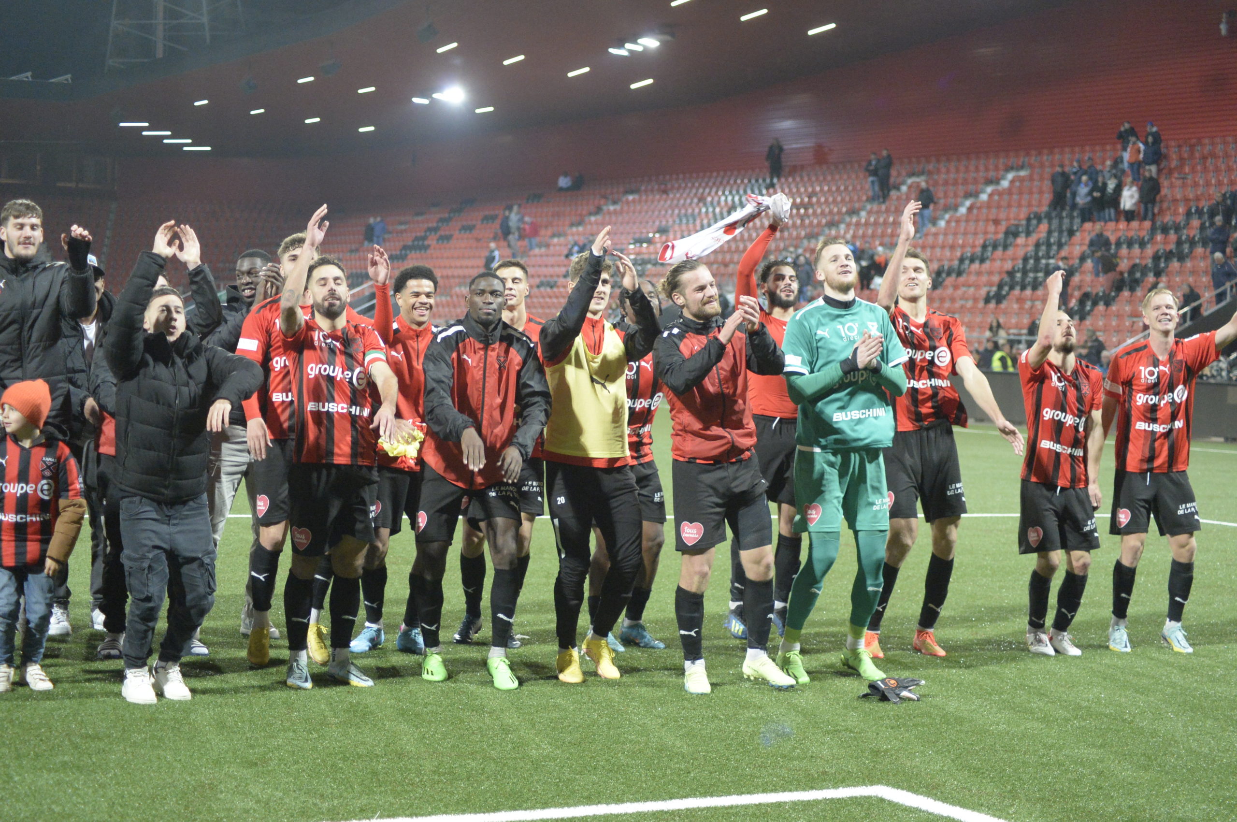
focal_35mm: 70
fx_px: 2403
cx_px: 618
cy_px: 411
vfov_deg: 19.4
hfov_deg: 28.9
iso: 9000
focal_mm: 70
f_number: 4
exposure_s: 1/640
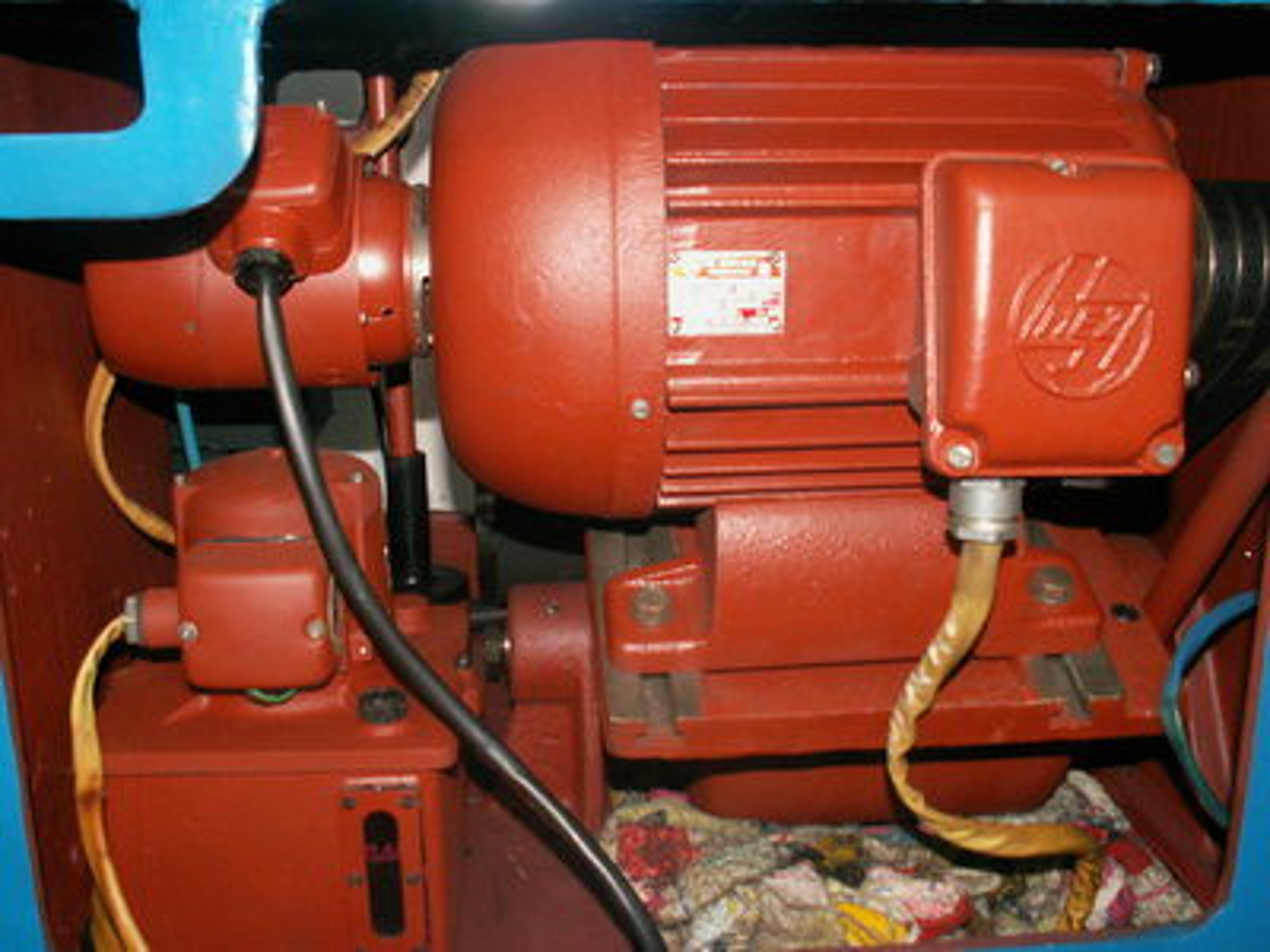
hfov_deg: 52.6
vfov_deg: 40.7
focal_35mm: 35
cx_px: 635
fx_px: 1284
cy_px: 476
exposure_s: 1/40
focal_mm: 5.86
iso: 160
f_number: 2.8
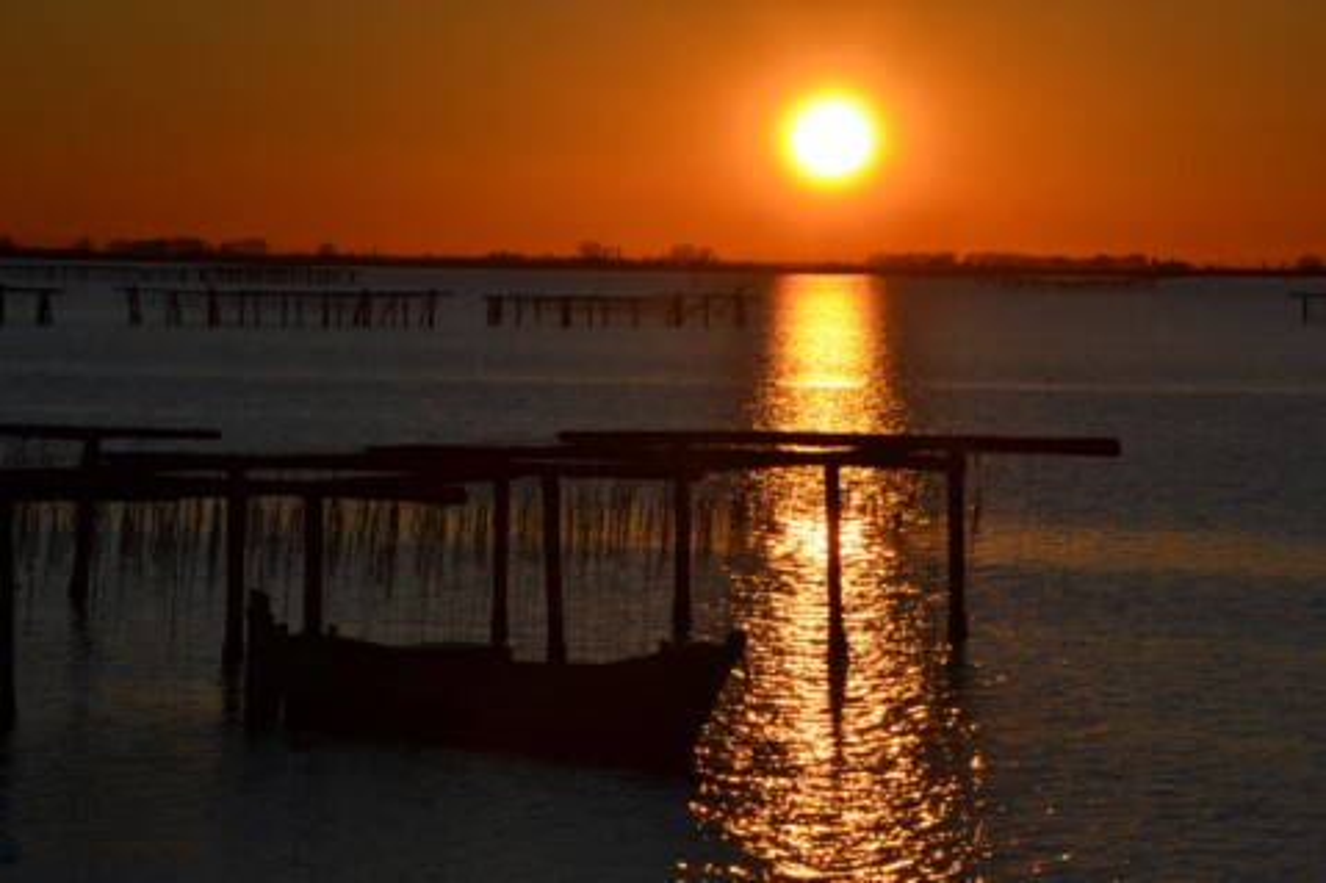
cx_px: 663
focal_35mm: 195
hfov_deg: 10.6
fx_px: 7180
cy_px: 442
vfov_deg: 7.0
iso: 100
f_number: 13
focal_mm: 130
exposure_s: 1/640
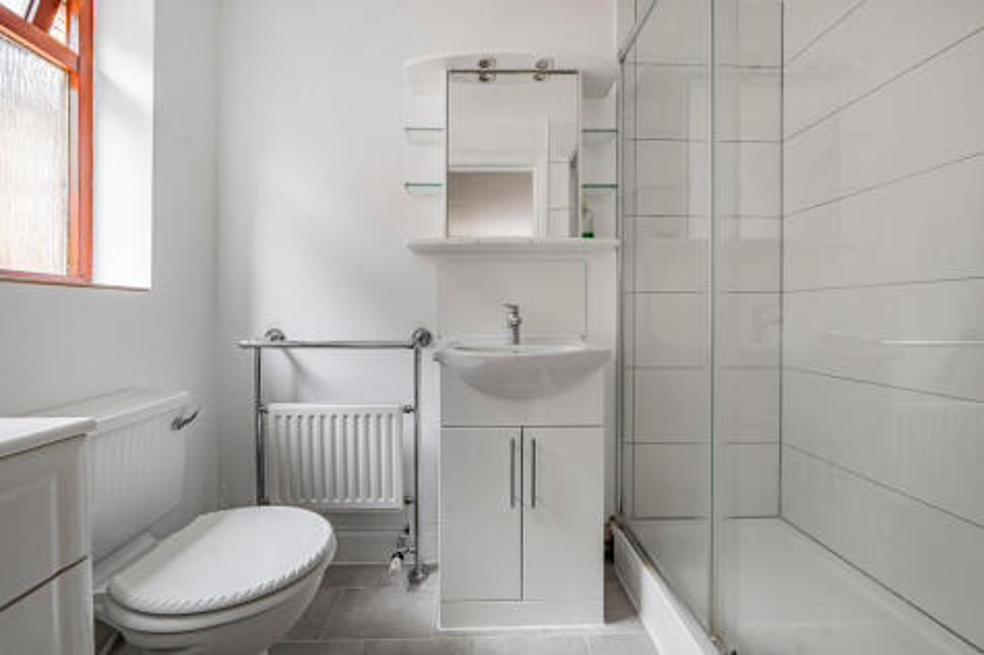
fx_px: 328
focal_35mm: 12
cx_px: 492
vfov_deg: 90.0
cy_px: 328
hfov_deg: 112.6
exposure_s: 1/6
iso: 320
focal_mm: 12
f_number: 9
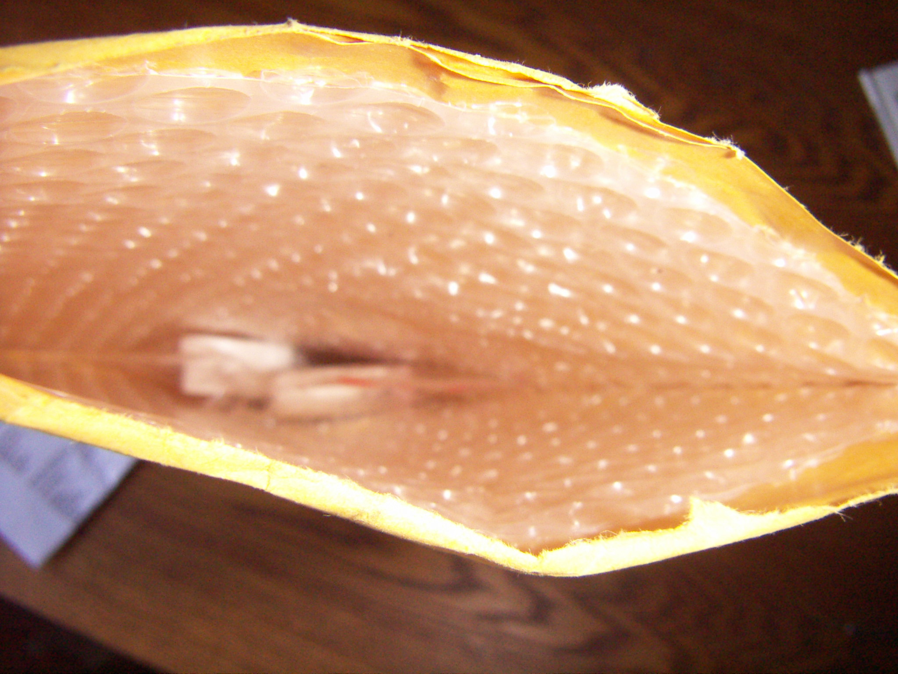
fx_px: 934
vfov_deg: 39.7
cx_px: 449
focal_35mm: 36
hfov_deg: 51.4
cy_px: 337
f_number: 6.7
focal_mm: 4.7
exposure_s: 1/50
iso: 200
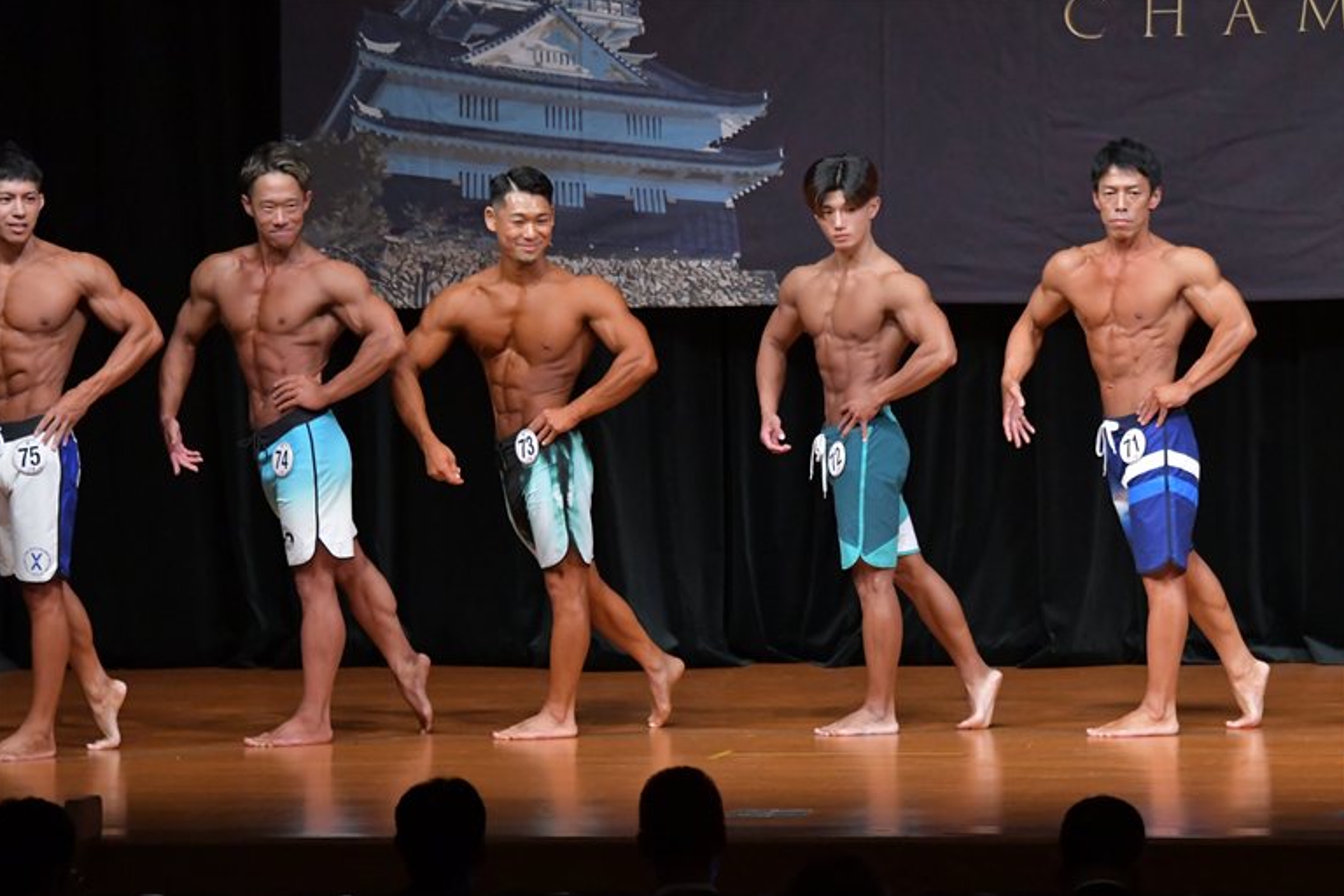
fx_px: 8474
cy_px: 446
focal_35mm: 227
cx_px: 673
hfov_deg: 9.1
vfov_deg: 6.1
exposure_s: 1/400
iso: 5000
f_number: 5.6
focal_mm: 150
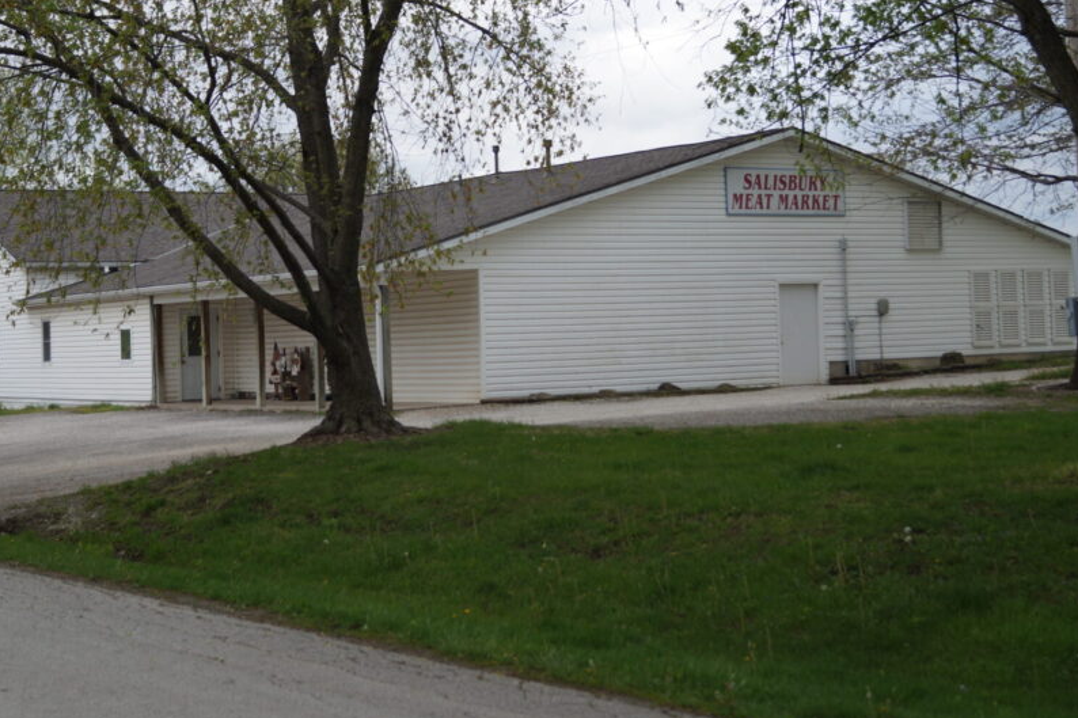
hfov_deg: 34.5
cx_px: 475
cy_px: 288
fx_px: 1736
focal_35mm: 58
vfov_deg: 23.3
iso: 100
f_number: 5
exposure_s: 1/80
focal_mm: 30
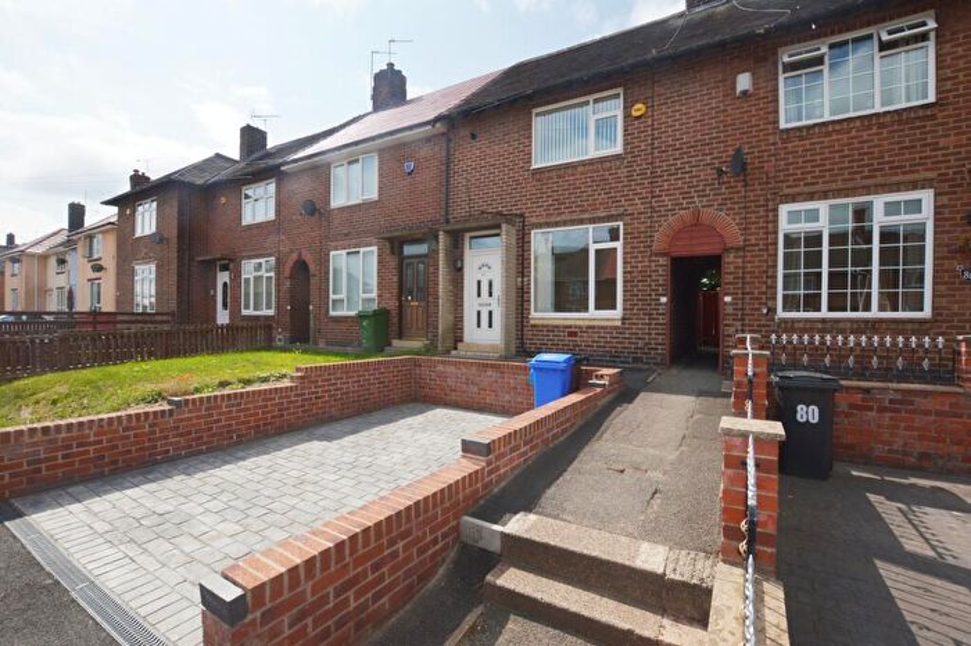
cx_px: 486
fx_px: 404
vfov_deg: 77.3
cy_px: 323
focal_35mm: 15
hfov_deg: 100.4
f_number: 10
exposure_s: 1/200
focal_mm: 10
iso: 100
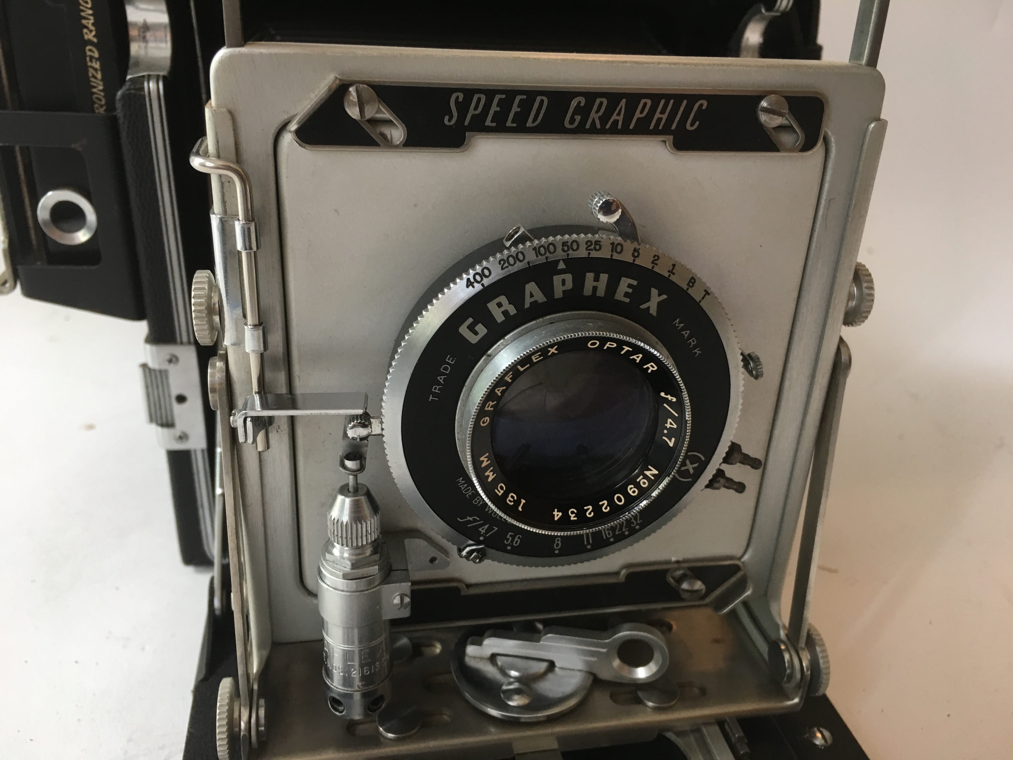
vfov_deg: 48.2
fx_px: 849
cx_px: 506
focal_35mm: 29
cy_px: 380
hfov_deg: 61.7
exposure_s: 1/15
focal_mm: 4.15
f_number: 2.2
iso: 32
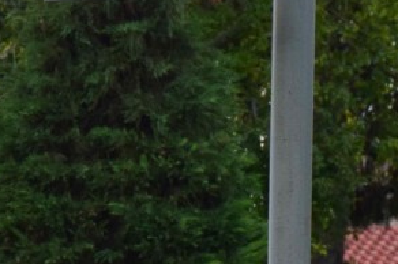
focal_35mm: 550
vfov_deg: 2.5
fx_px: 6074
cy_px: 196
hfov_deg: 3.7
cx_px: -177
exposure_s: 1/30
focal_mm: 66
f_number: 7.1
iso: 1250
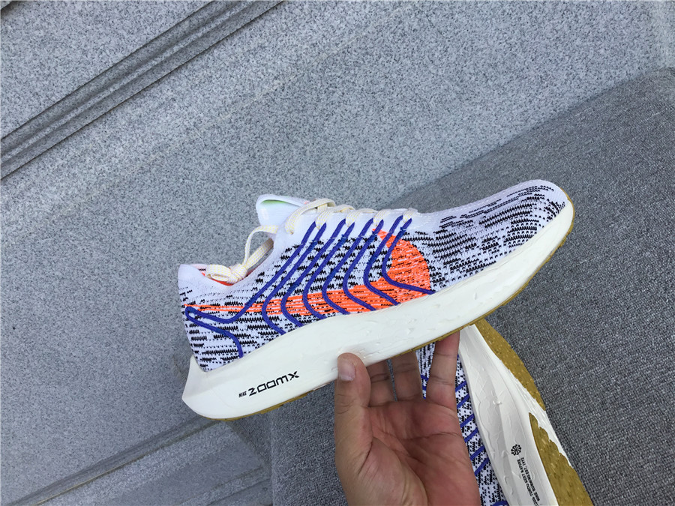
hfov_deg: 58.4
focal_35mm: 31
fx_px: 604
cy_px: 253
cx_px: 338
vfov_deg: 45.4
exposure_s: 1/500
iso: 25
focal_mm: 3.3
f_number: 2.4
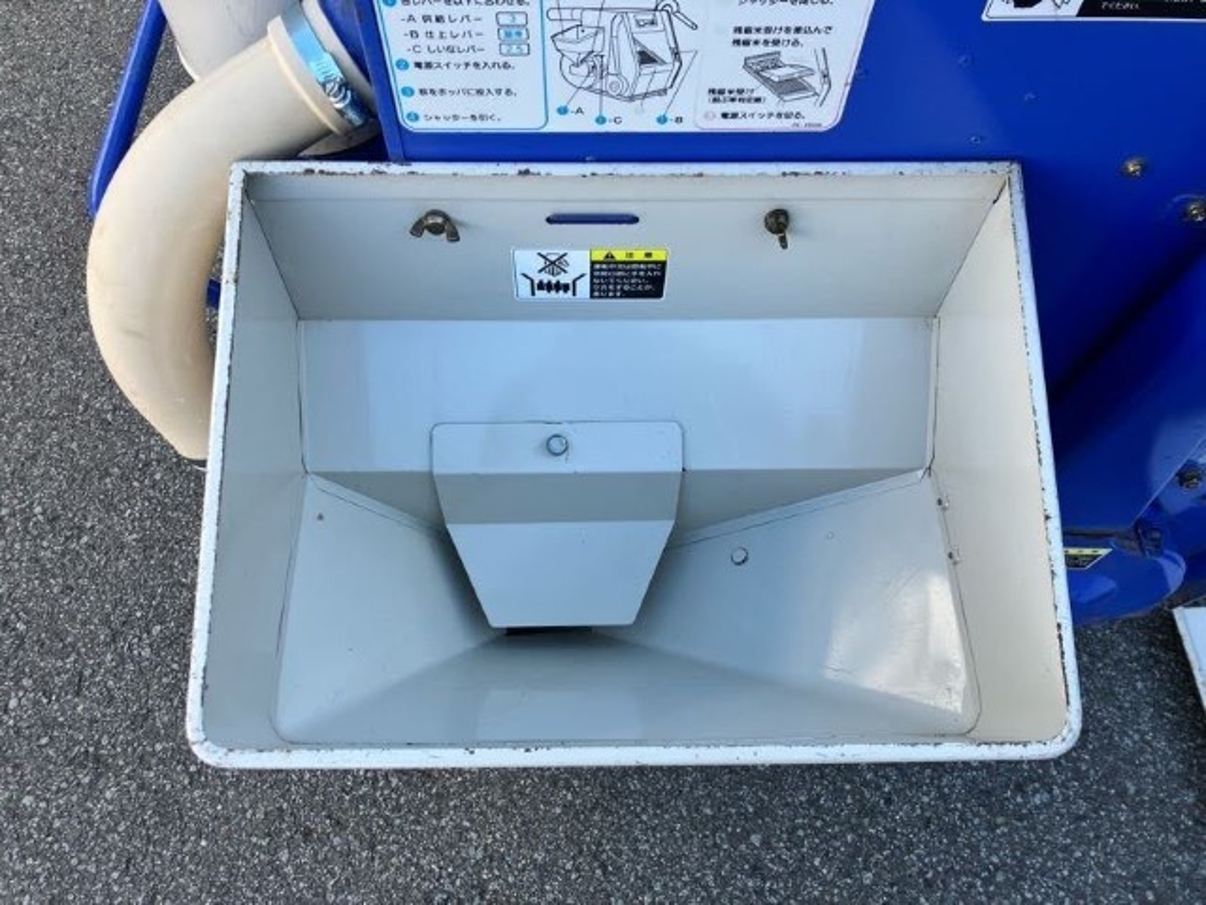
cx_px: 603
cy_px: 452
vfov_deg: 49.7
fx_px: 976
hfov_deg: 63.4
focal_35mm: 28
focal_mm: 3.99
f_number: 1.8
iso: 25
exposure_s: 1/204
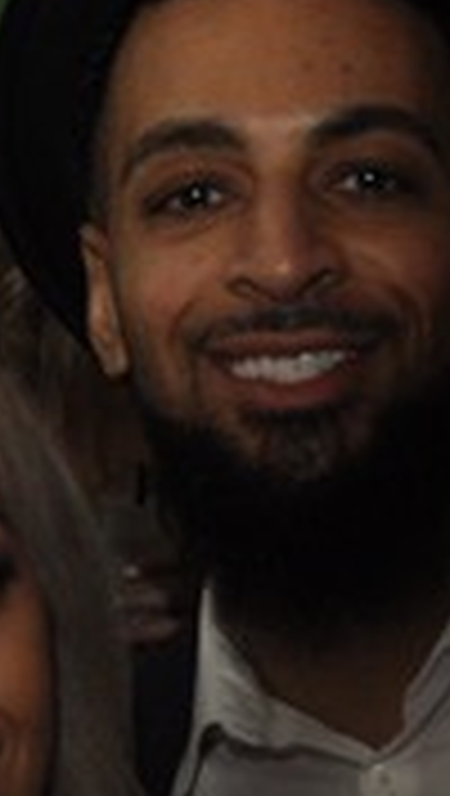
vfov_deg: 11.4
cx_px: 450
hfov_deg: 6.5
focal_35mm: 186
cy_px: 823
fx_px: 3931
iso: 400
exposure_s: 1/60
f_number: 5
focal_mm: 21
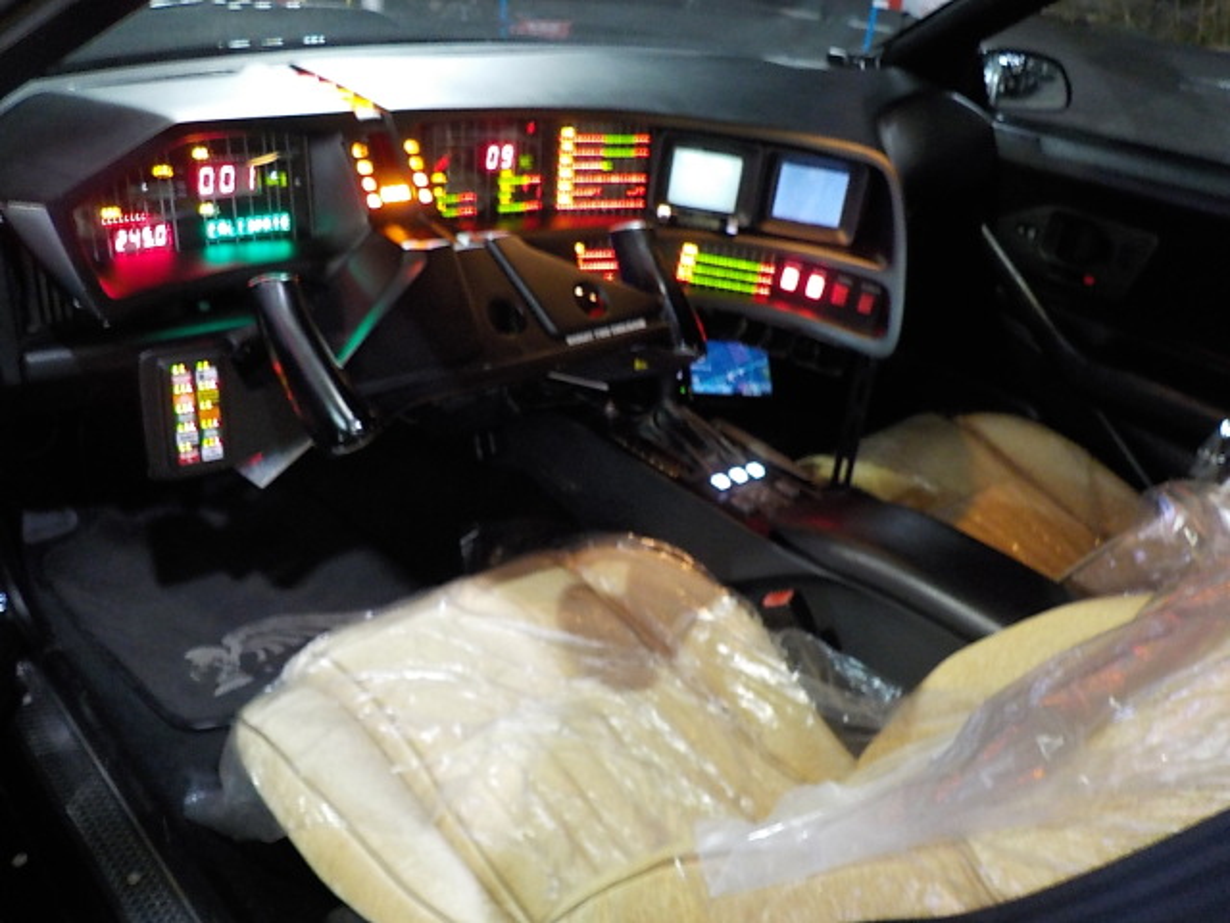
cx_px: 615
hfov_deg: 60.0
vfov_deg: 46.8
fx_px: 1066
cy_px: 462
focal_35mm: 30
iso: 400
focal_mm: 4.1
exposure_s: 1/10
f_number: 3.3
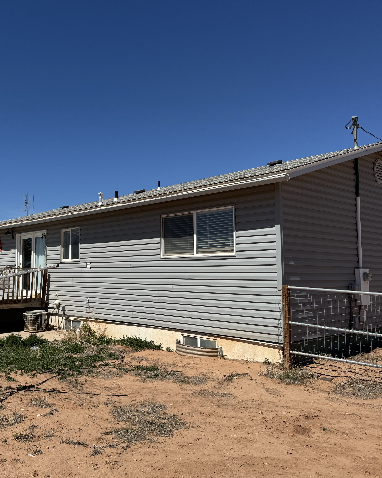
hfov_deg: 44.2
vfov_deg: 55.7
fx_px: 452
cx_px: 94
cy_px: 244
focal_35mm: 32
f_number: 1.78
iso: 80
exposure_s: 1/7937
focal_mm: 6.76
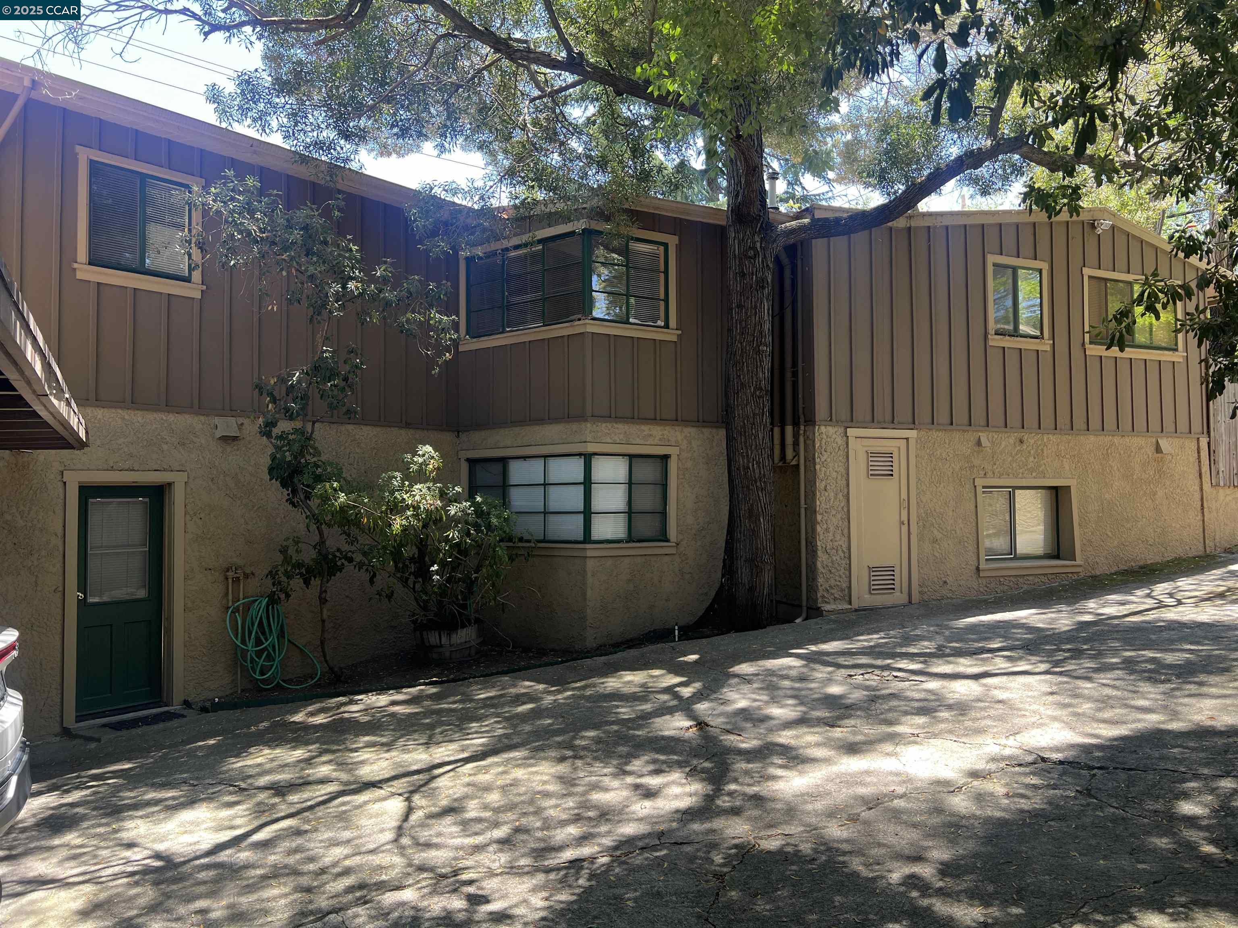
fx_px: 930
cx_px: 619
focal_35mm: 26
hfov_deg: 67.3
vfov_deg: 53.1
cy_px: 464
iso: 40
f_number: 1.5
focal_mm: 5.7
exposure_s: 1/212
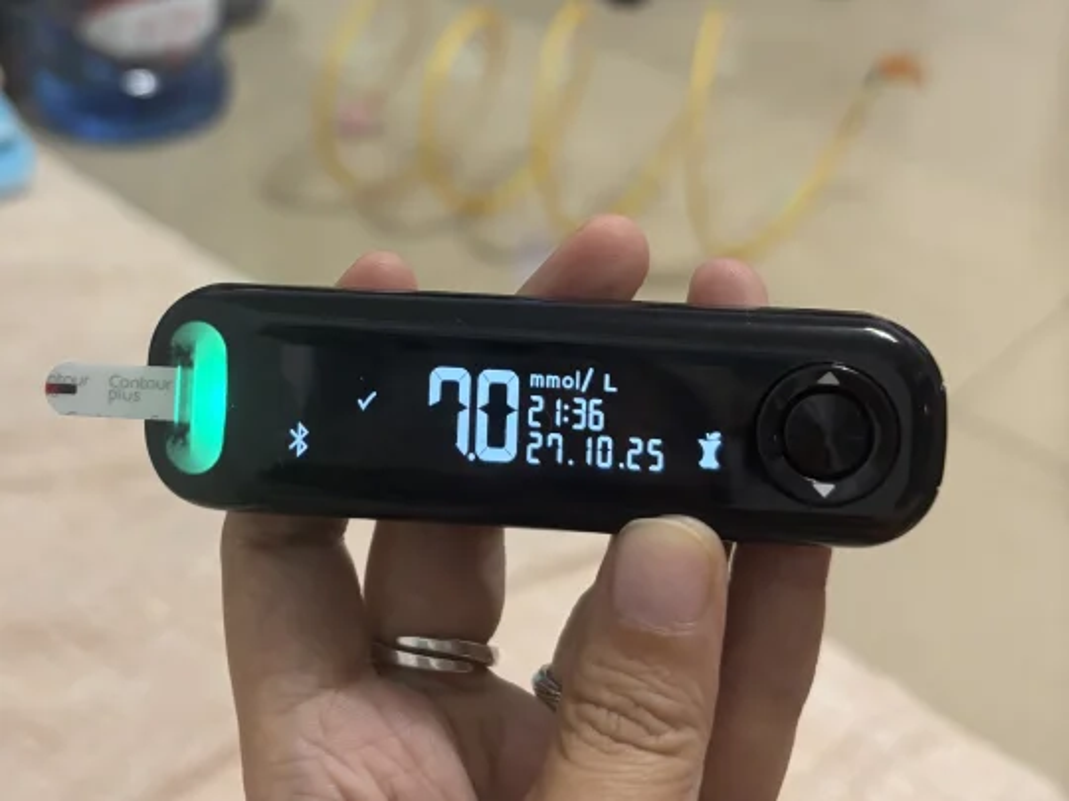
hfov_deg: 67.3
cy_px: 400
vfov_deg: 53.1
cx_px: 534
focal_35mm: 26
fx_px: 803
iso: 500
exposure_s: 1/60
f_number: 1.6
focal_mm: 5.96
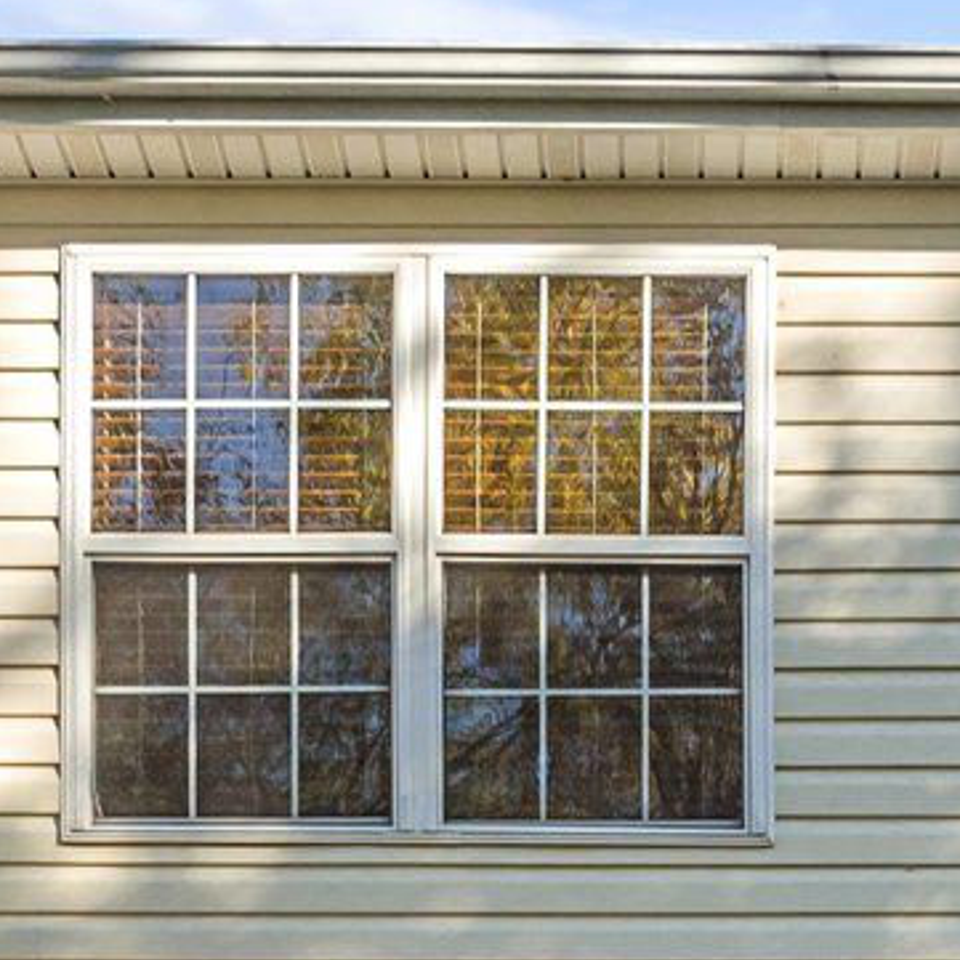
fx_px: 3294
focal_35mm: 105
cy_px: 1540
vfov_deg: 15.1
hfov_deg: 16.5
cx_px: 755
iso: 640
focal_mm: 19.5
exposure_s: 1/500
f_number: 8
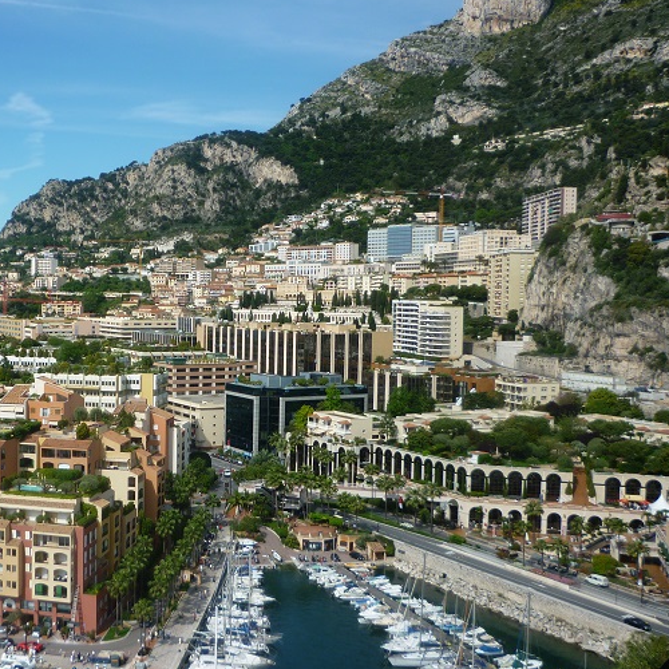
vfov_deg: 40.9
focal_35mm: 41
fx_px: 896
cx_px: 174
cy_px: 352
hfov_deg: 39.9
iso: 80
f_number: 4
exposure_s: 1/640
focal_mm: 5.2
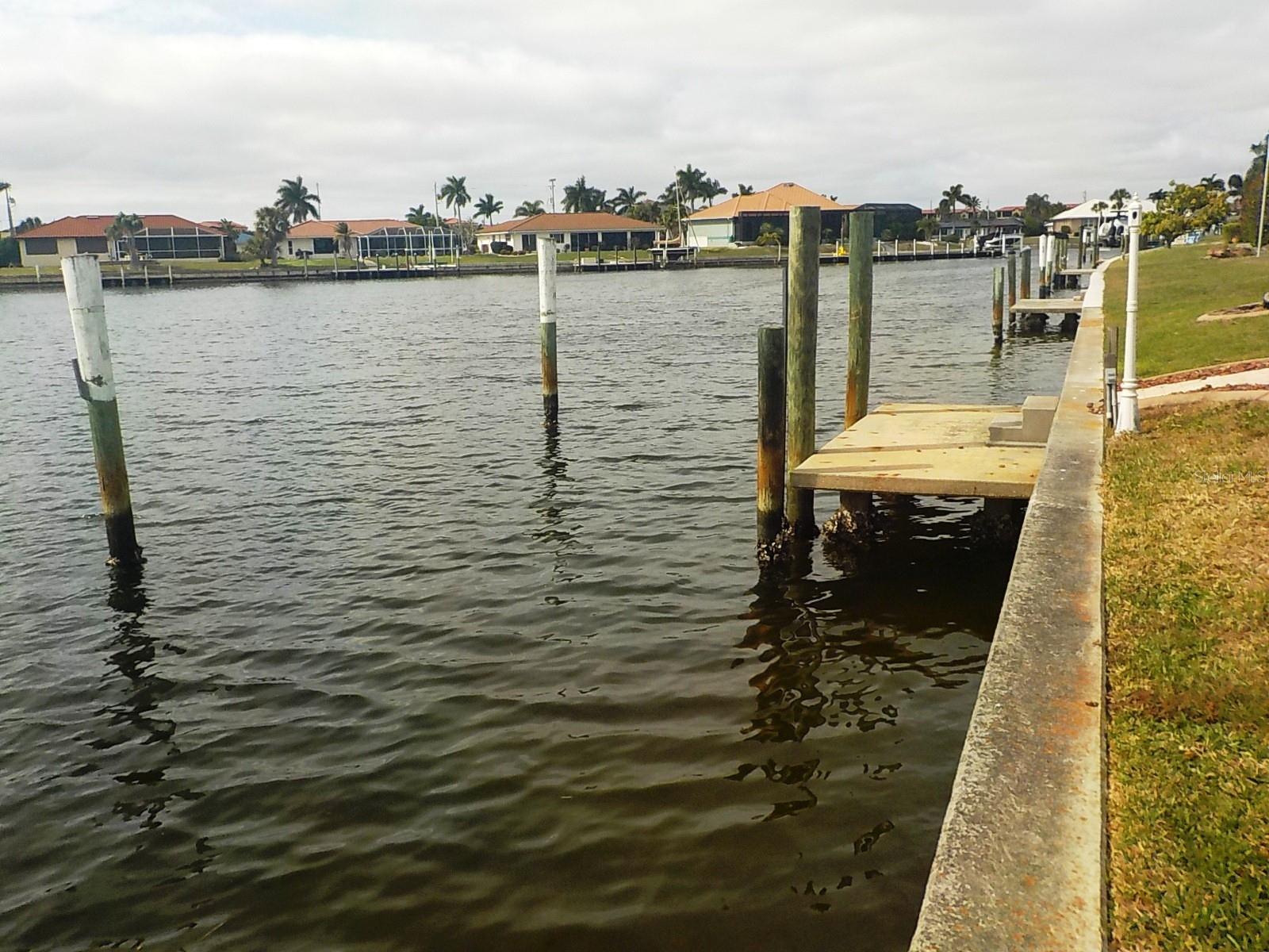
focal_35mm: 30
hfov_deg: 60.0
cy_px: 476
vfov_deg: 46.8
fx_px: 1100
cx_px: 634
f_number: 3.3
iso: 125
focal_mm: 4.1
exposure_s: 1/1250
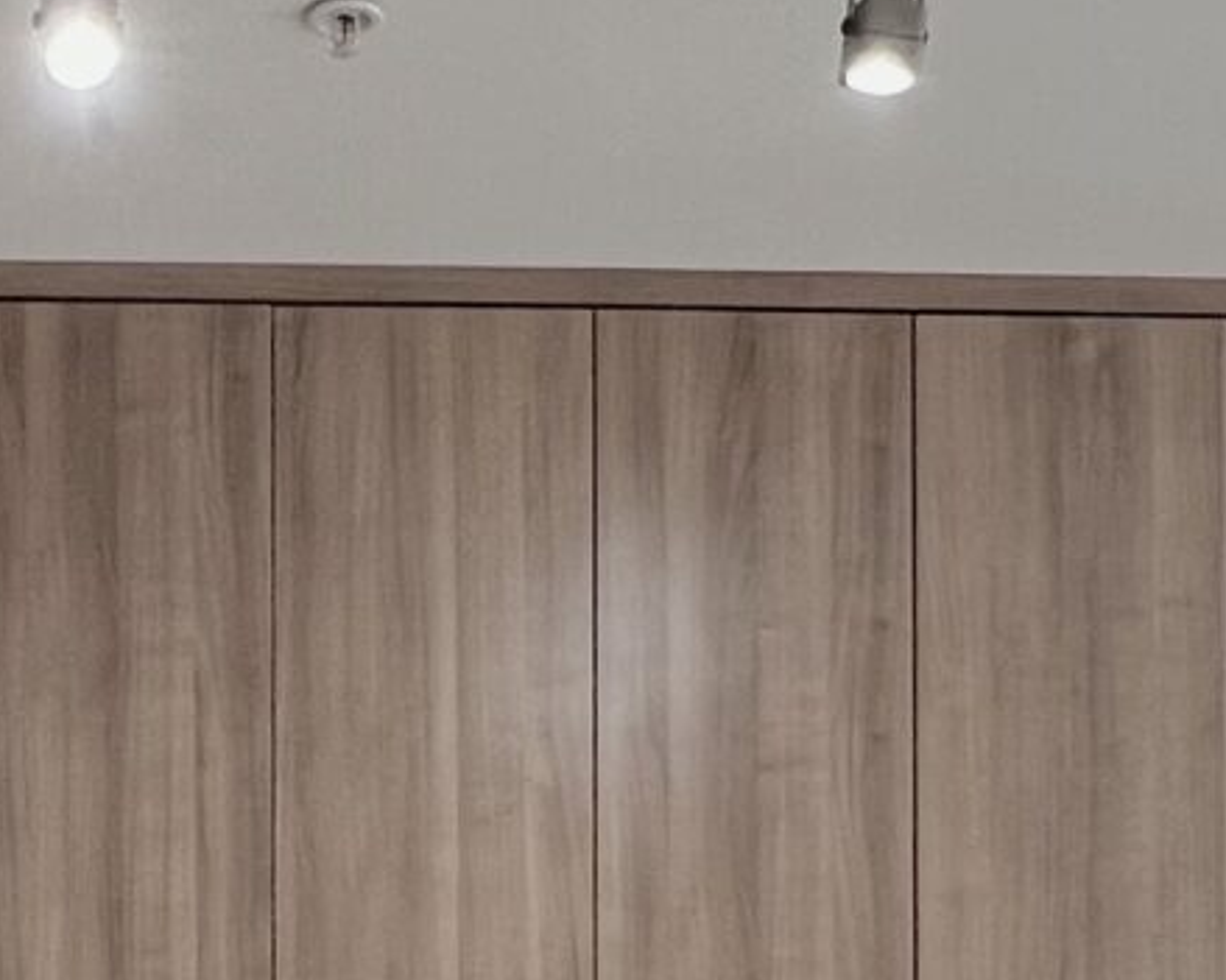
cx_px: 338
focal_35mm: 74
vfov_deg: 18.3
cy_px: 1474
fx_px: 2684
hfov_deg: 25.5
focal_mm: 1.57
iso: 160
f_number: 1.8
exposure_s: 1/120
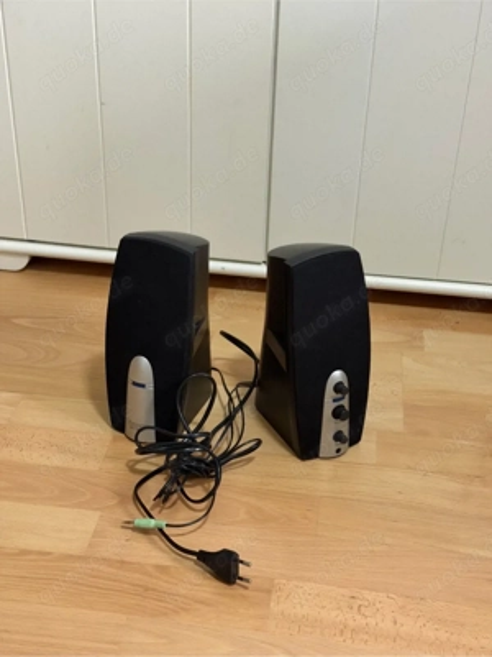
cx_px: 246
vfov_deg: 39.7
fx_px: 910
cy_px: 328
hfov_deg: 30.3
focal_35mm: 48
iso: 500
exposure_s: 1/33
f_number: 1.78
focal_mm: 6.76
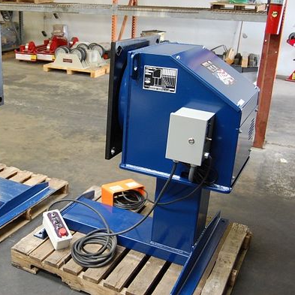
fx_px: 430
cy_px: 146
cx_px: 71
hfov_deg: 36.8
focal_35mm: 45
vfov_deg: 37.8
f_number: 3.8
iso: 800
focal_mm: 23
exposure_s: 1/30
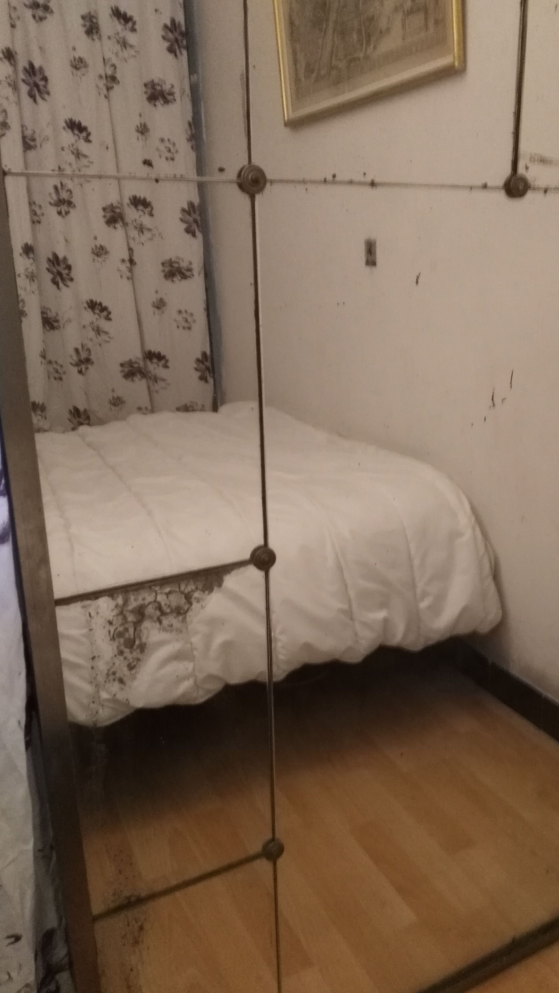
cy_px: 498
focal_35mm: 31
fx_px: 817
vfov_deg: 62.6
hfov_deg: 37.4
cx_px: 366
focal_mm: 2.96
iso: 1222
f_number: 2
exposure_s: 1/15
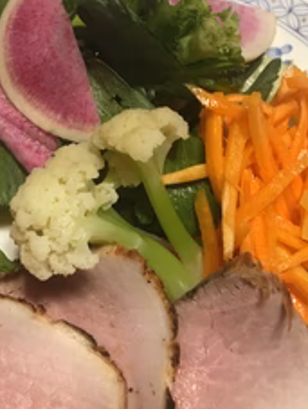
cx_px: 97
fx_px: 603
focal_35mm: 51
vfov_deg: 37.4
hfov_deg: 28.4
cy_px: 200
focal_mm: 4.15
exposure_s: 1/30
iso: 80
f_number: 2.2
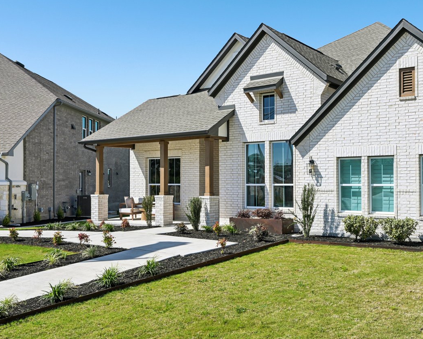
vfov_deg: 42.2
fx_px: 438
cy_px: 175
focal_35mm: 35
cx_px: 322
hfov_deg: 49.3
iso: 100
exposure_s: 1/750
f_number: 6.7
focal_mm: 19
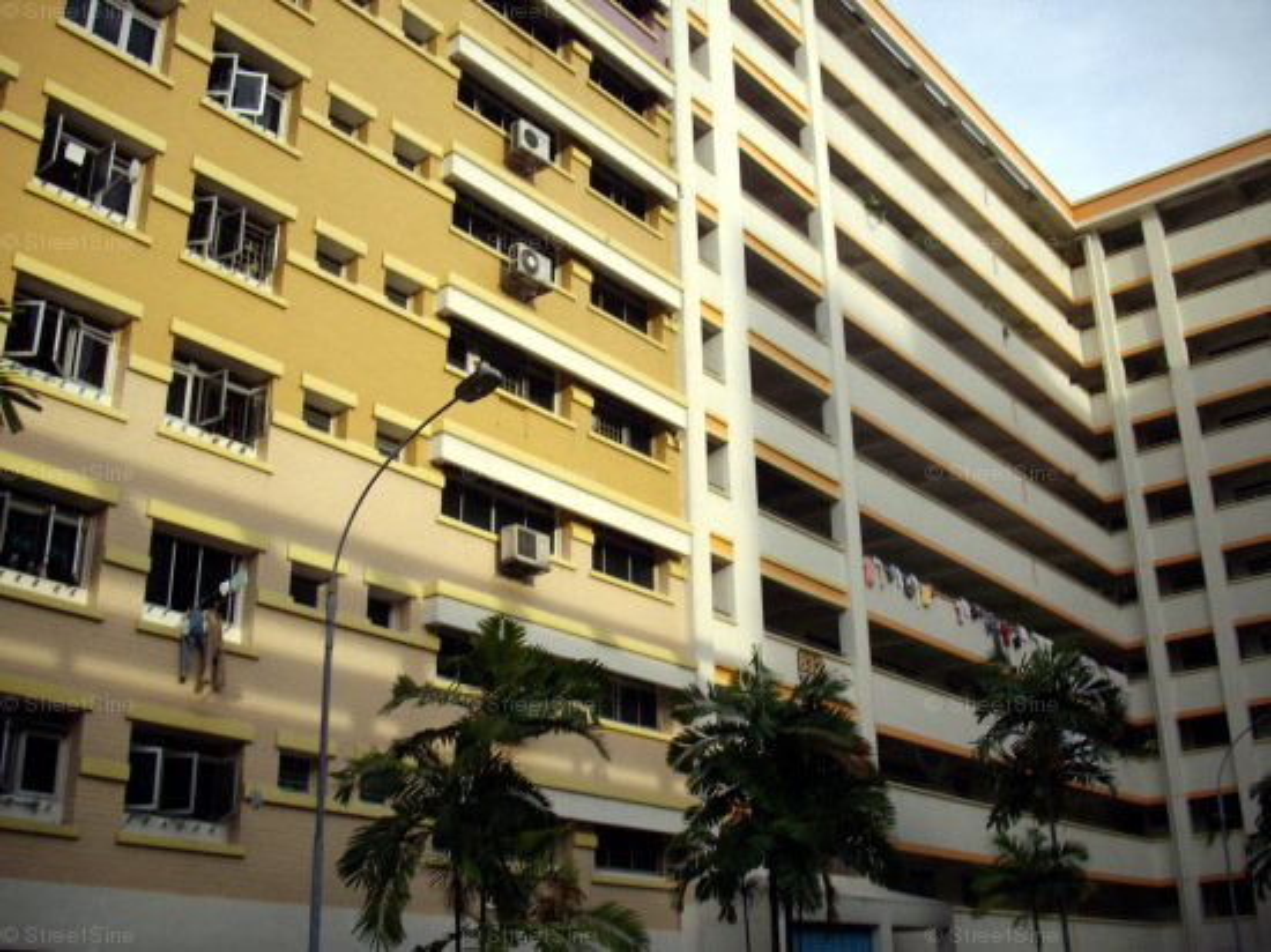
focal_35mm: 37
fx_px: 1358
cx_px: 636
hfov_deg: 50.2
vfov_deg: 38.6
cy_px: 476
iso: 80
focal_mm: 6.2
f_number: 5.6
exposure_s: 1/160
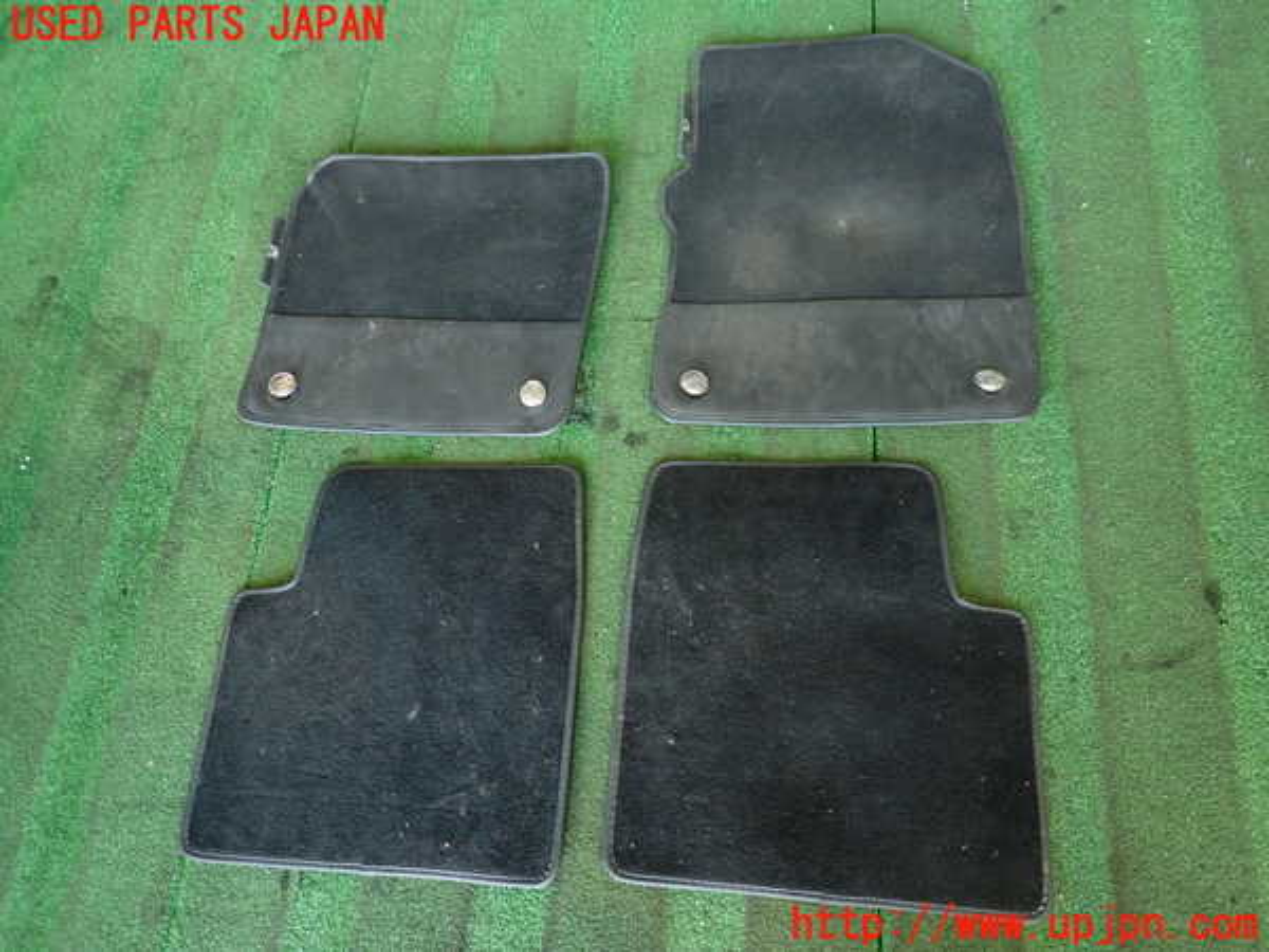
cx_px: 634
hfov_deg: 69.4
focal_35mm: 25
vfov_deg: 54.9
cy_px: 476
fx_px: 916
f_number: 2
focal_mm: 4.5
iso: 200
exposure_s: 1/30
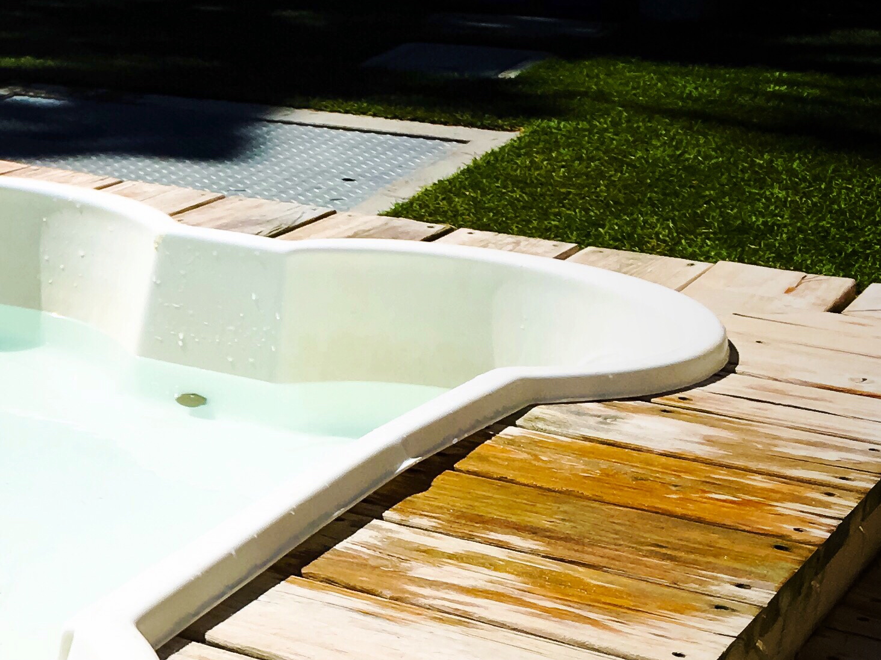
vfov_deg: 18.3
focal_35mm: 80
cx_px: -271
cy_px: 510
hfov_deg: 21.9
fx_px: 2036
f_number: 2.2
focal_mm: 4.15
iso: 25
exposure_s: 1/5495
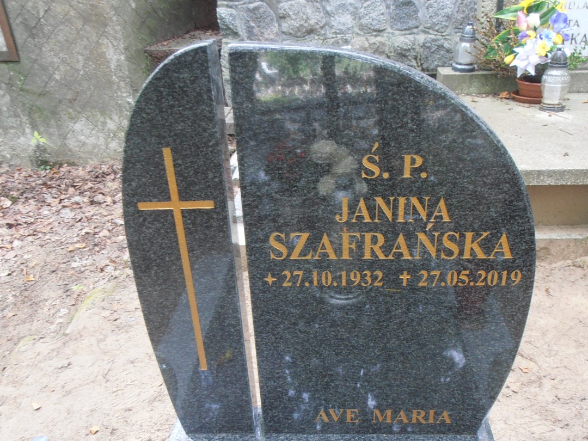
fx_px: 544
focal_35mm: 32
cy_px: 262
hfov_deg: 56.7
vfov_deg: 44.0
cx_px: 324
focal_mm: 4.2
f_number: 3
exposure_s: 1/25
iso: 125
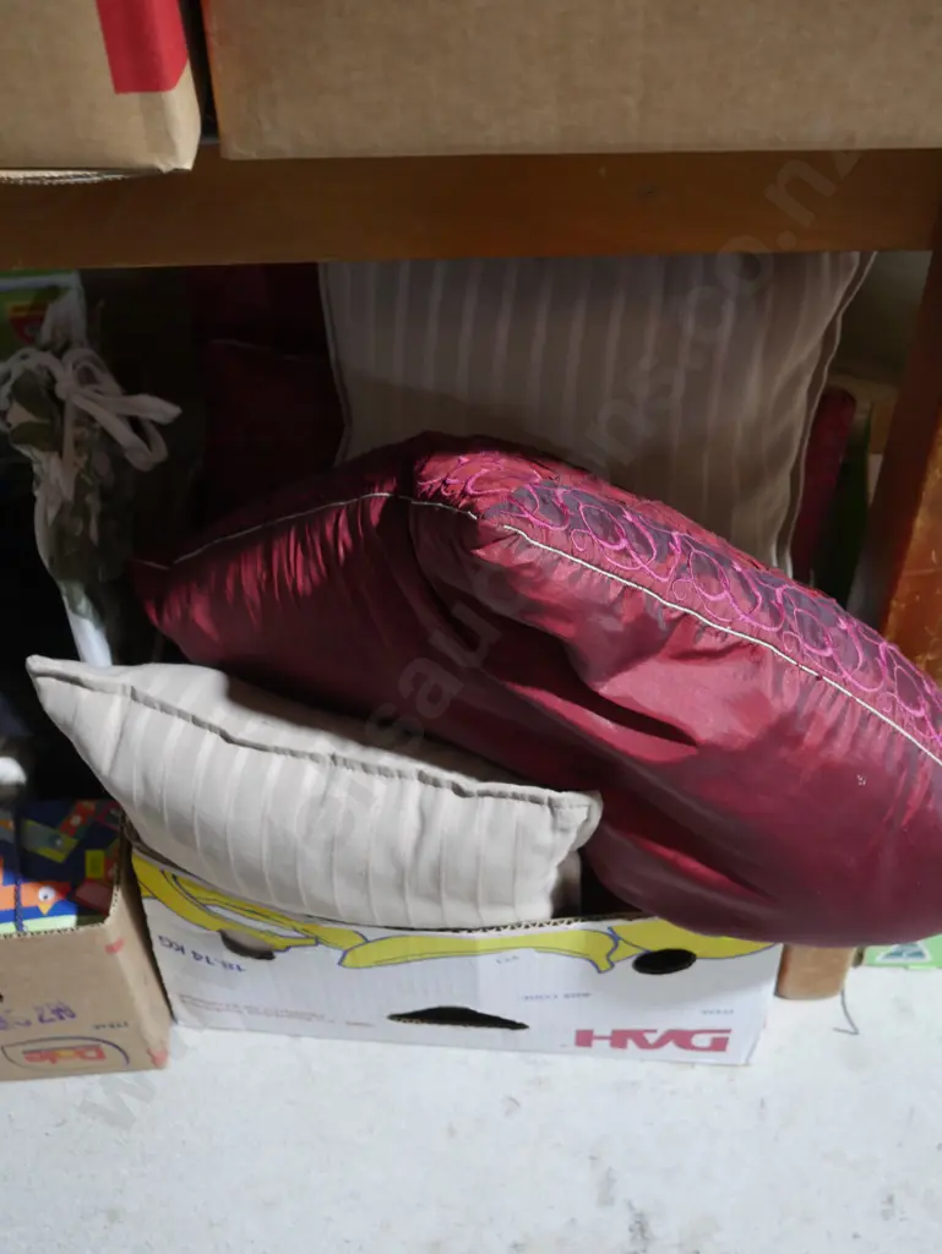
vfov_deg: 41.2
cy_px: 627
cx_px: 471
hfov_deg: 31.5
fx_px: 1668
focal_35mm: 46
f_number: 5.1
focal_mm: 23
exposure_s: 1/60
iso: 1250
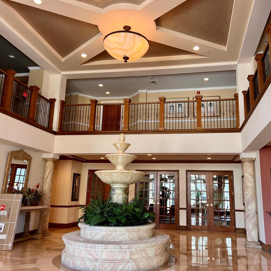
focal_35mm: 31
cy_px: 135
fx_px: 275
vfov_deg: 52.5
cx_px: 151
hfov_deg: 52.4
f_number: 1.5
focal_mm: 5.7
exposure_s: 1/120
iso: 100
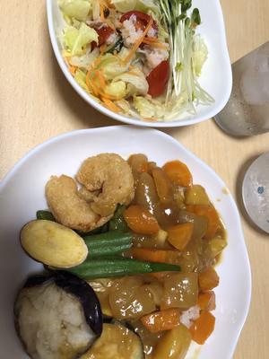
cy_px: 180
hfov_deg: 49.7
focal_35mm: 28
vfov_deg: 63.4
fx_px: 290
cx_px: 134
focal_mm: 3.99
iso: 40
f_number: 1.8
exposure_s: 1/24
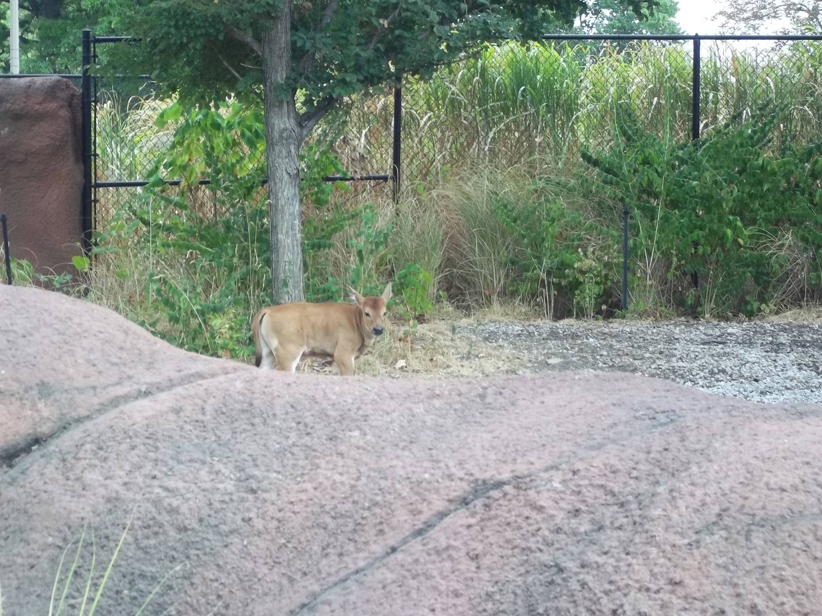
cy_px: 308
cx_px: 411
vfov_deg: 15.4
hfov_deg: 20.4
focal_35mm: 96
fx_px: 2280
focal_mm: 17.1
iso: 160
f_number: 5.2
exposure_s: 1/30
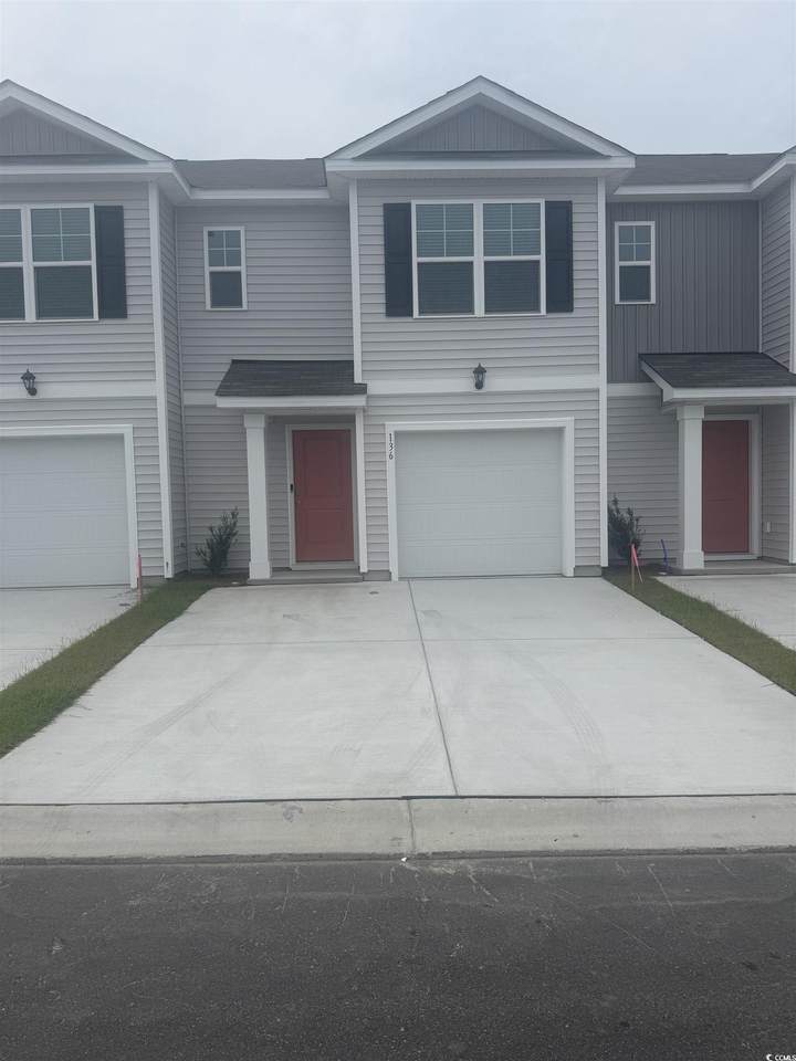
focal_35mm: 24
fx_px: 736
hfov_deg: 56.8
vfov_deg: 71.6
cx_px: 398
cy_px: 530
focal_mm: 6.76
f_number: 1.78
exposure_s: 1/6711
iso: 80
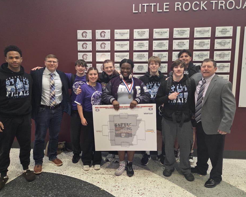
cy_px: 96
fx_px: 182
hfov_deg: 68.1
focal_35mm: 25
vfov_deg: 56.8
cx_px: 118
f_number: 1.8
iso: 1250
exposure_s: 1/120
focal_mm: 5.4
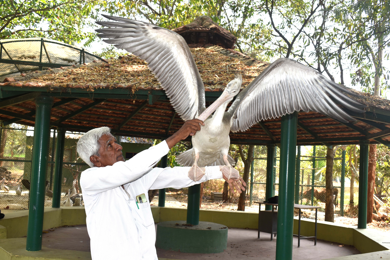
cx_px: 195
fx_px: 439
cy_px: 130
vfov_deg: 33.0
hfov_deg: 47.9
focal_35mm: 40
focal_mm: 27
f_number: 5.6
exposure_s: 1/160
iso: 100
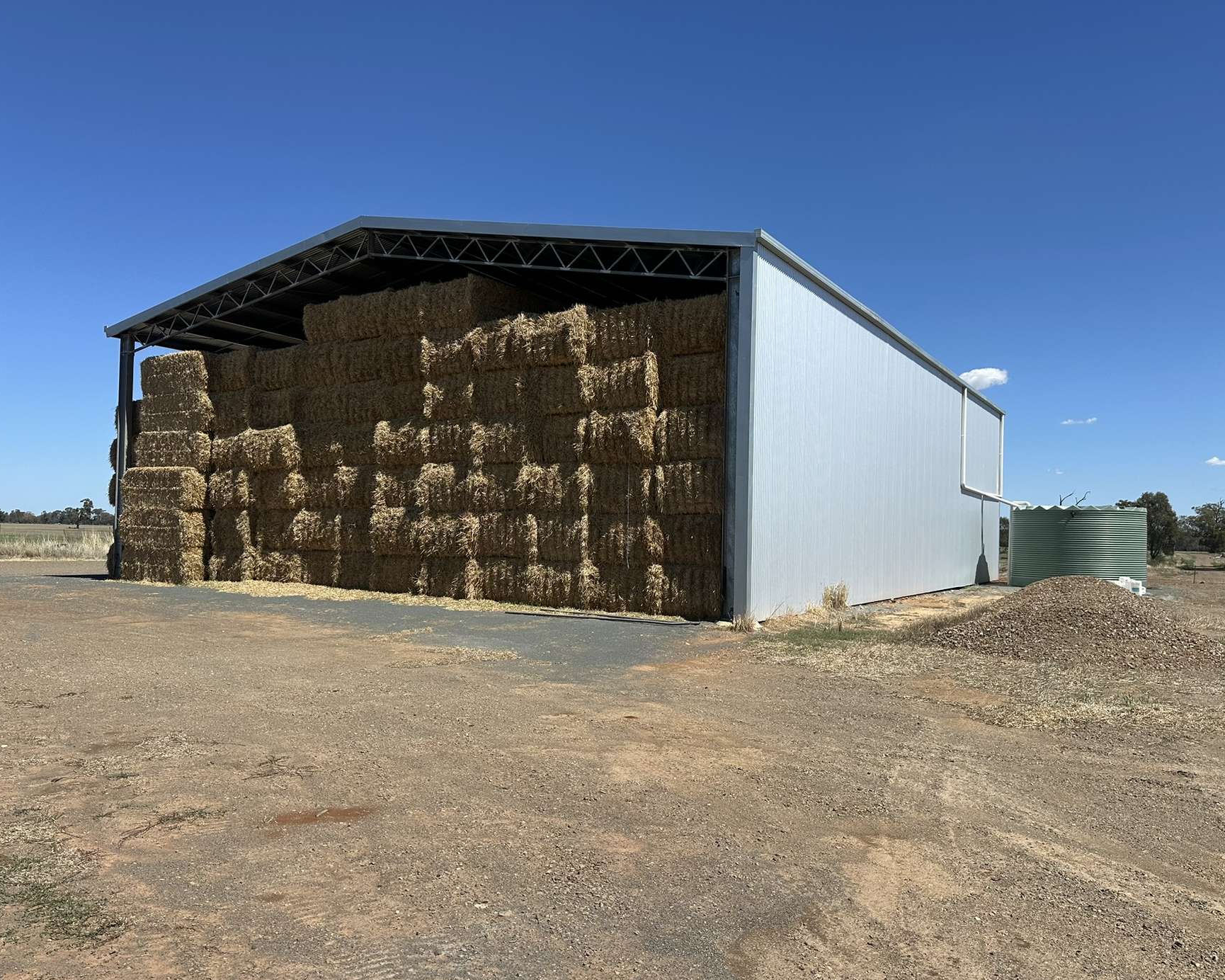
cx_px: 641
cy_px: 509
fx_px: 943
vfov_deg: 54.9
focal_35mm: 26
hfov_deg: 66.0
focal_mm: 6.86
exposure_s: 1/5848
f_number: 1.78
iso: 80
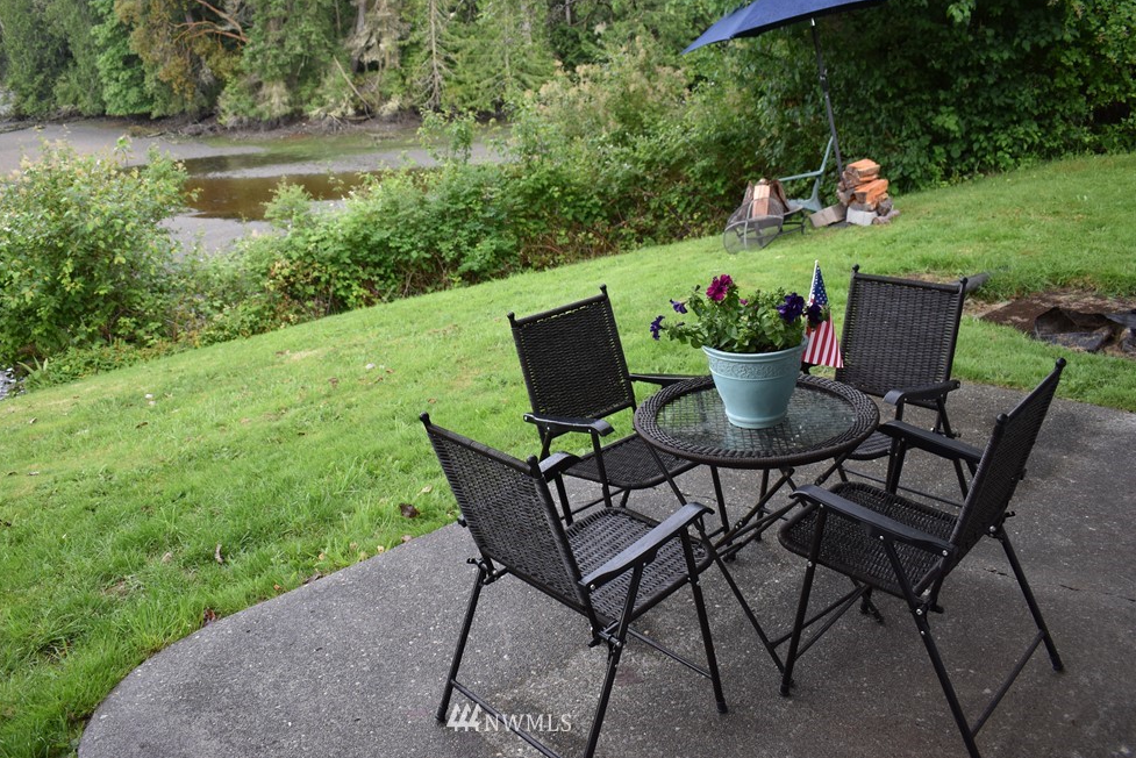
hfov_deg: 61.8
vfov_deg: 43.6
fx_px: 947
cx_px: 512
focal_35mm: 30
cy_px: 341
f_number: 5
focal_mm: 18
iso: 400
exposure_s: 1/250
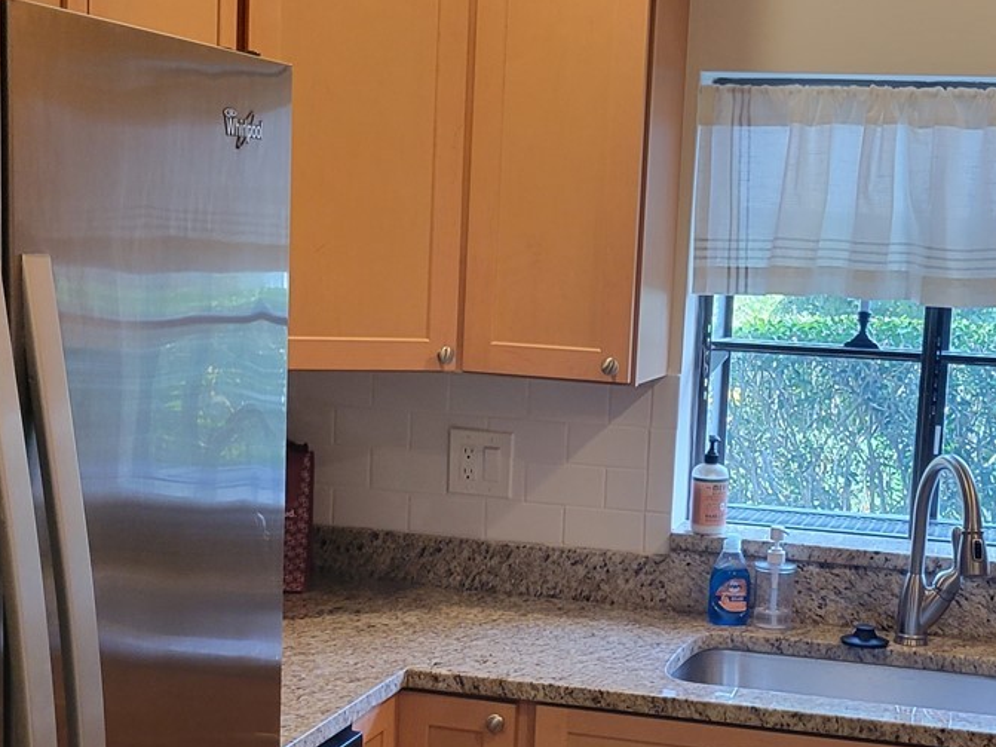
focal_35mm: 62
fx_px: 1784
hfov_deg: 31.1
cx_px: 607
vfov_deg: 23.6
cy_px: 481
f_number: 1.8
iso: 250
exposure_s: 1/120
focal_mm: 5.4
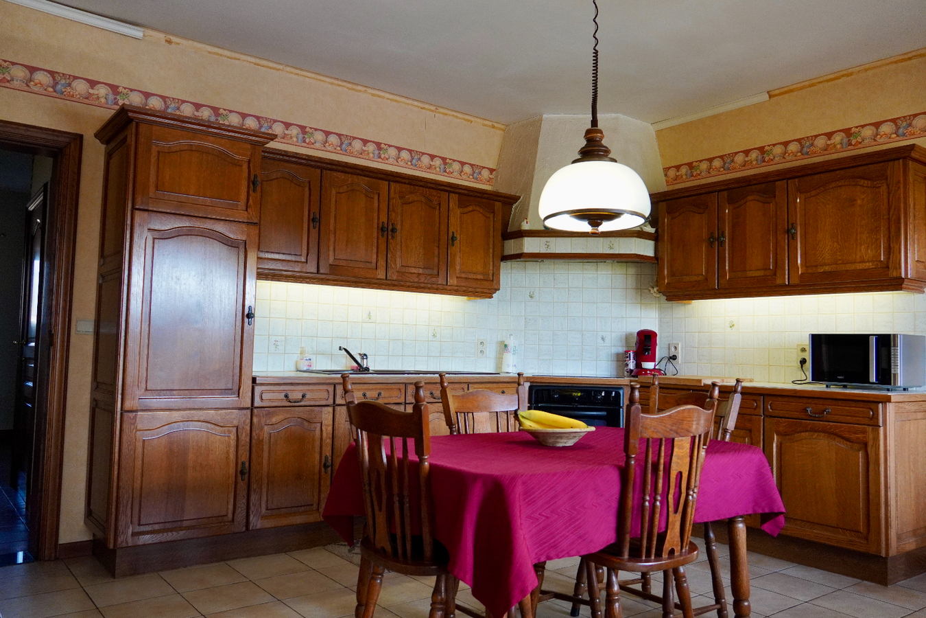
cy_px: 309
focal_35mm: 27
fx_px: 694
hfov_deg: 67.4
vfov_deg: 47.9
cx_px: 463
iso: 1000
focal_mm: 18
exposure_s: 1/160
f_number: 4
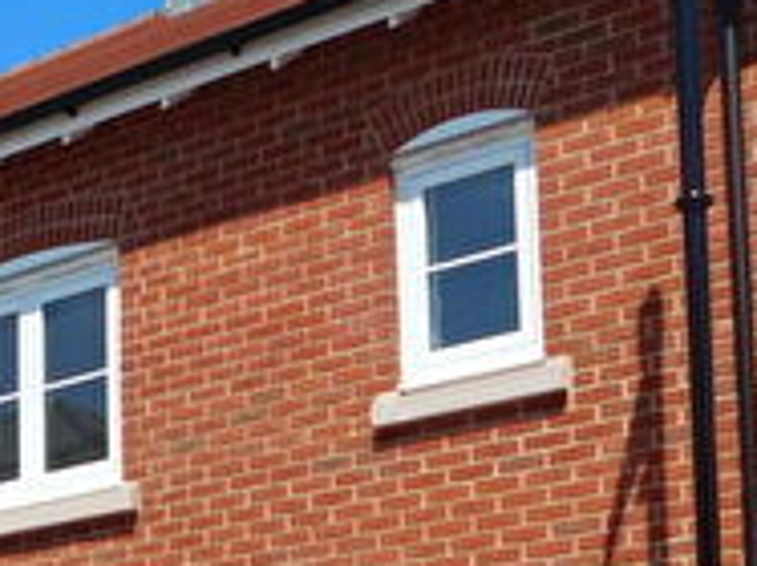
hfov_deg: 22.3
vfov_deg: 15.8
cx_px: 85
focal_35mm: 86
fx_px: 1879
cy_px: 843
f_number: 6
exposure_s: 1/640
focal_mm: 4
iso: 125
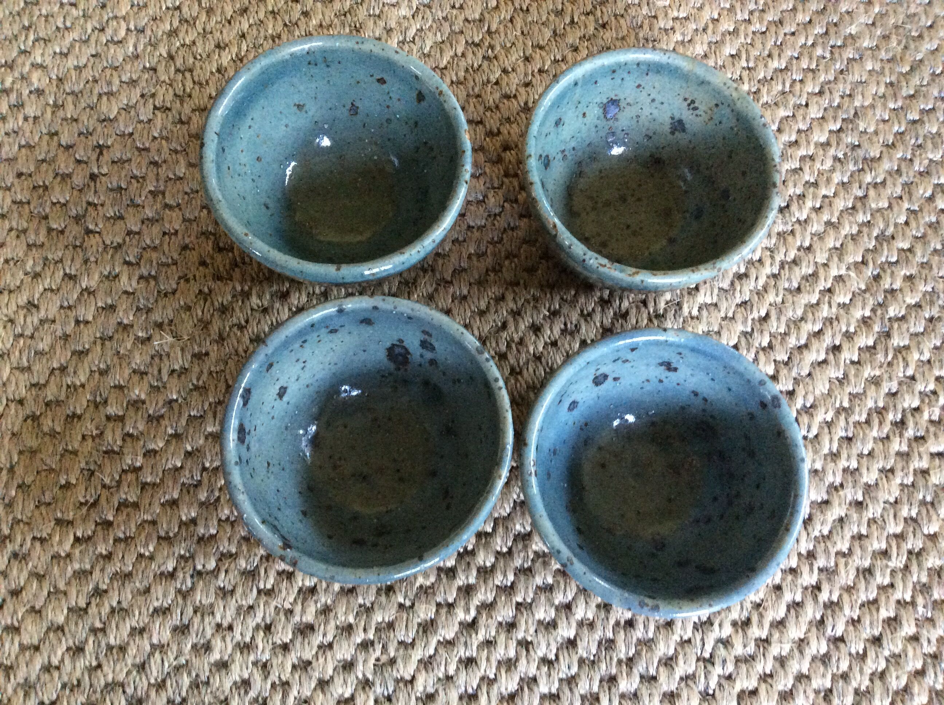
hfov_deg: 56.9
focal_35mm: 32
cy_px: 352
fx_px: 871
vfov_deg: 44.1
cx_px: 472
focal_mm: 3.3
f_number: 2.4
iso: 320
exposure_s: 1/17
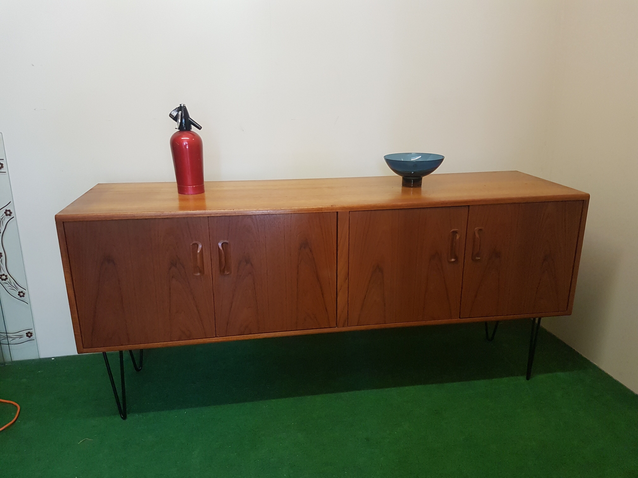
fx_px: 479
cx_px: 319
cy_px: 239
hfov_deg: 67.3
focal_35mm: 26
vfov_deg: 53.1
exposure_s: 1/50
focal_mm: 4.2
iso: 200
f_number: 1.7
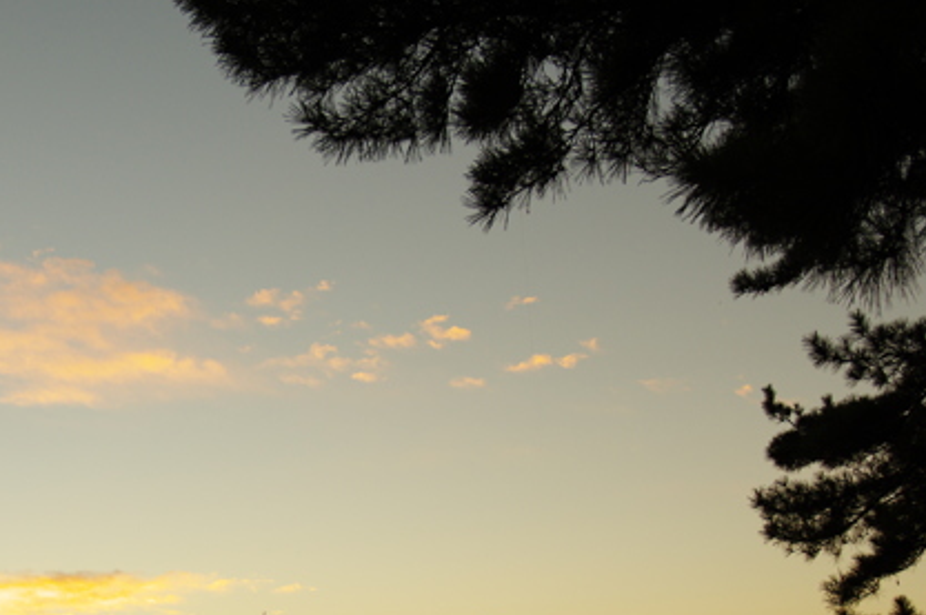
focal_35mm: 59
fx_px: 1516
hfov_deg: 32.8
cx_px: 151
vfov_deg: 22.4
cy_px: 559
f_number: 4
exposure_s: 1/100
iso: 200
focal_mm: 16
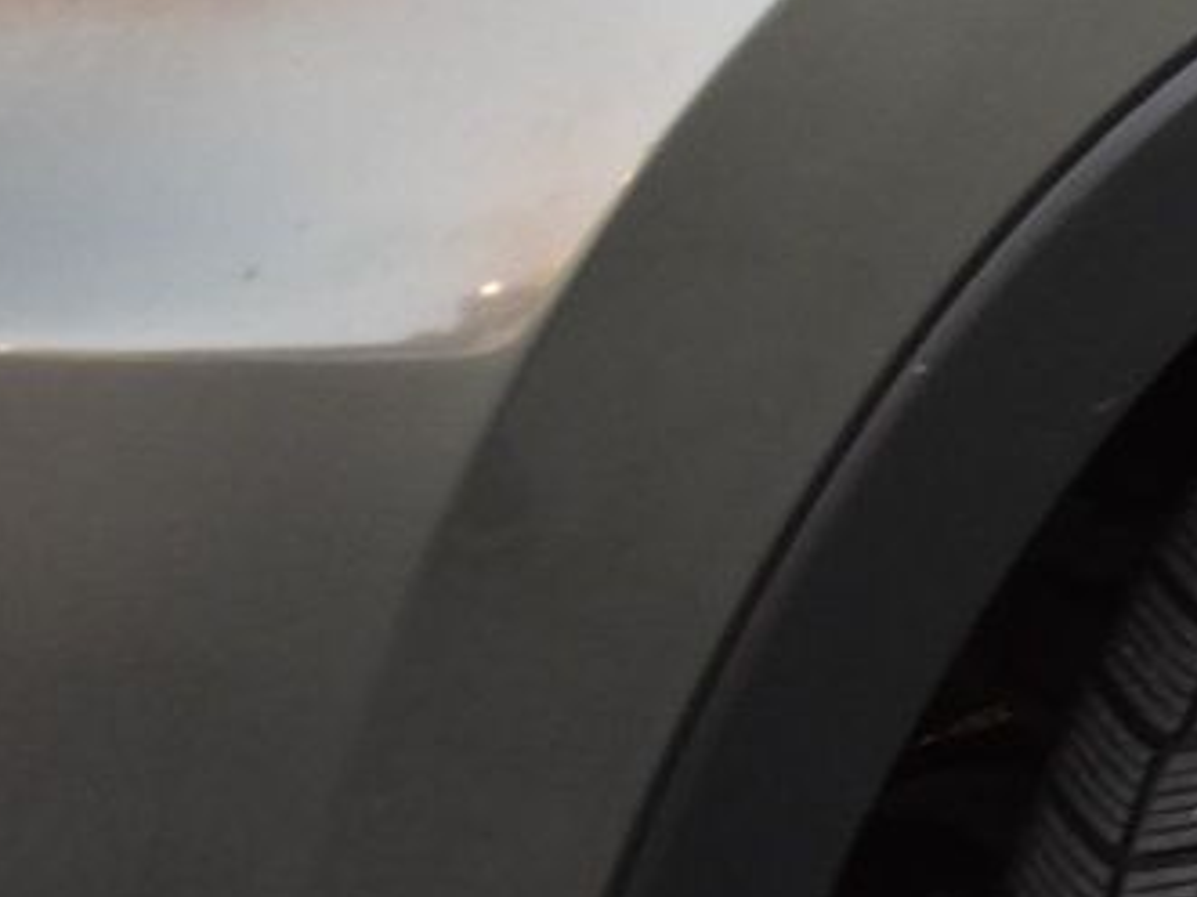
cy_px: 1226
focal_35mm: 134
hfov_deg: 13.8
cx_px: 1794
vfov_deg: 10.8
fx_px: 4632
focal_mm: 30
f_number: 4.2
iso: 1600
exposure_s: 1/6
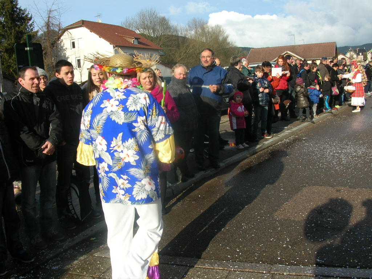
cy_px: 140
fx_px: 376
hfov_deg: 52.6
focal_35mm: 35
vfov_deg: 40.7
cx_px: 186
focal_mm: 5.8
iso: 50
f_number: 5.6
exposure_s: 1/263
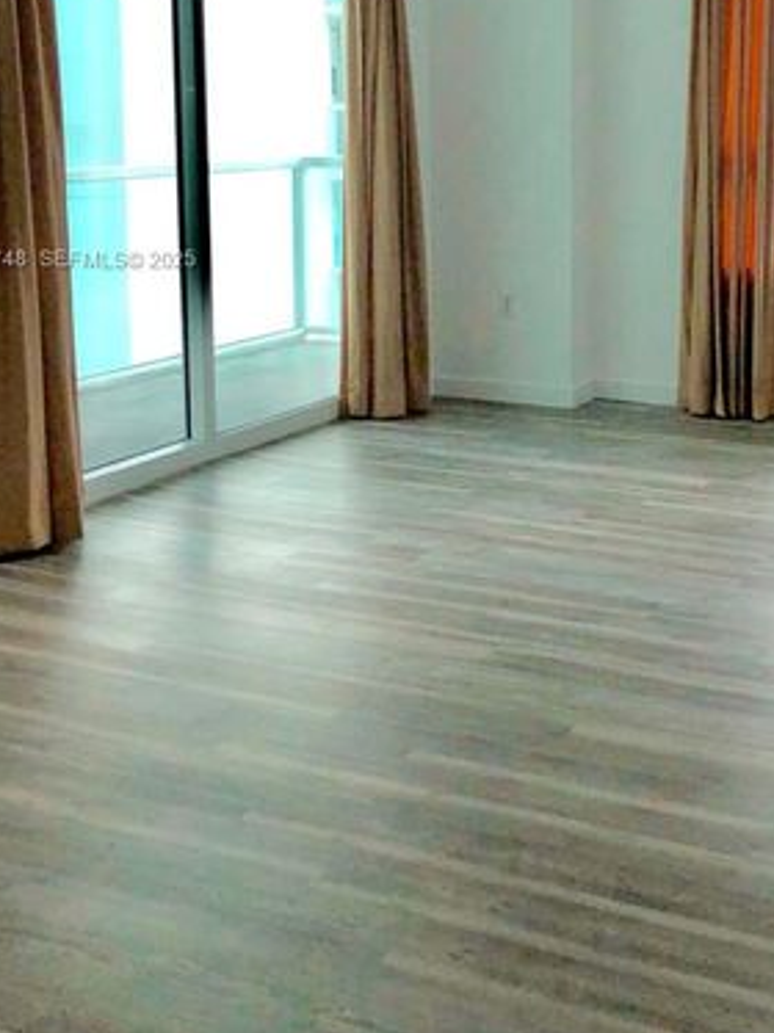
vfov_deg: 37.3
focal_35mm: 50
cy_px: 261
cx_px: 603
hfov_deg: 28.5
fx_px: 1492
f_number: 1.8
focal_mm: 3.99
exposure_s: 1/842
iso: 20
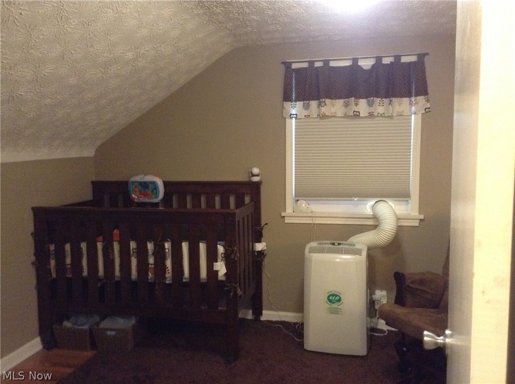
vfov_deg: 42.8
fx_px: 490
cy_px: 192
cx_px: 258
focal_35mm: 33
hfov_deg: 55.4
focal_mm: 3.3
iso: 400
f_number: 2.4
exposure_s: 1/17
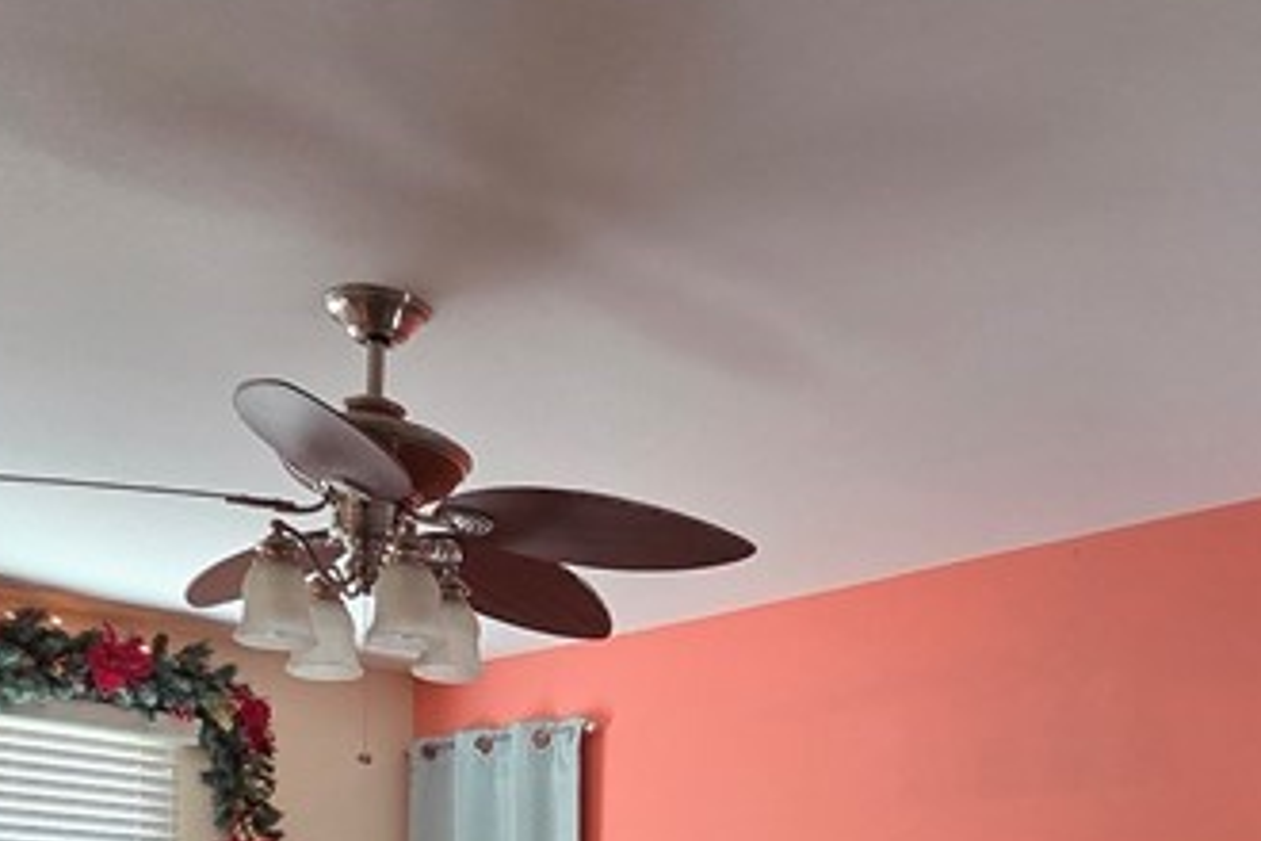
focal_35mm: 42
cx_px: 860
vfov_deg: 28.2
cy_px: 982
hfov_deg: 45.6
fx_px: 1471
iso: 200
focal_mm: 2.2
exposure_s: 1/60
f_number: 2.2
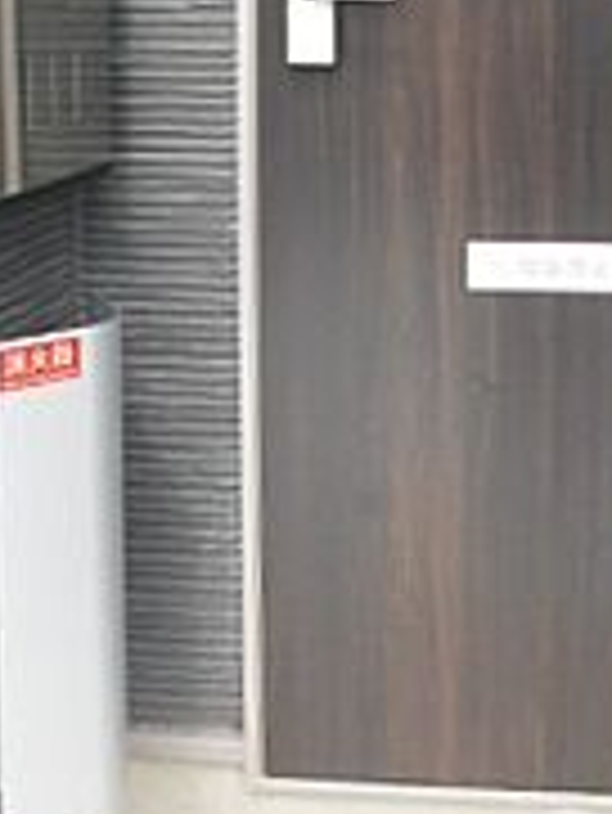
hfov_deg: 23.7
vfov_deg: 30.4
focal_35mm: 61
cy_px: 90
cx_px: 477
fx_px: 1436
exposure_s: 1/400
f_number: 3
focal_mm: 4
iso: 125
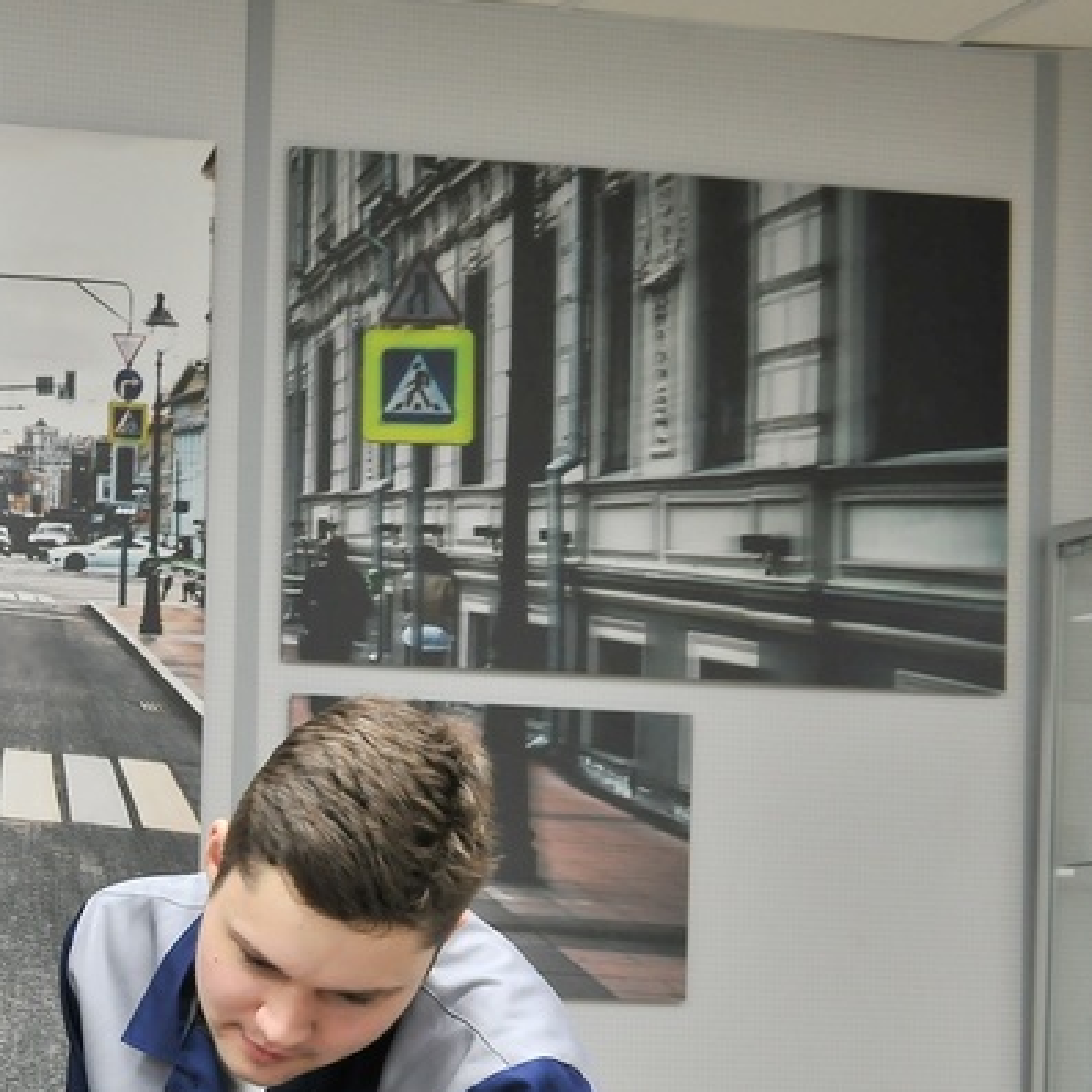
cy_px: 1144
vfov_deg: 16.2
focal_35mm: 105
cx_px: -736
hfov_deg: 14.9
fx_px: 3747
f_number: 6.3
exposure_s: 1/20
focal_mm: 36
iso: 640
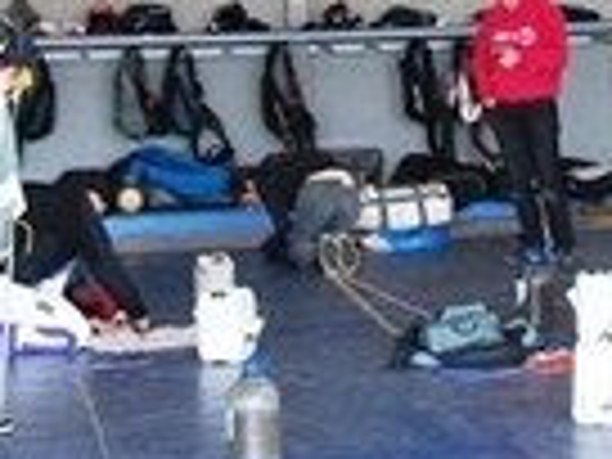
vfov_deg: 10.2
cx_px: 558
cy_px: -248
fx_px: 2493
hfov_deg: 13.9
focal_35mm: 141
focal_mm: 5.7
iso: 216
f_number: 2.9
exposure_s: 1/60
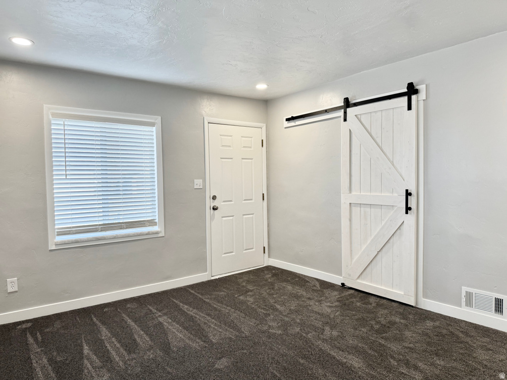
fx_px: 352
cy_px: 190
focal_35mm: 24
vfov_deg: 56.8
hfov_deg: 71.6
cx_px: 254
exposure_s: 1/120
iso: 125
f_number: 1.78
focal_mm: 6.76
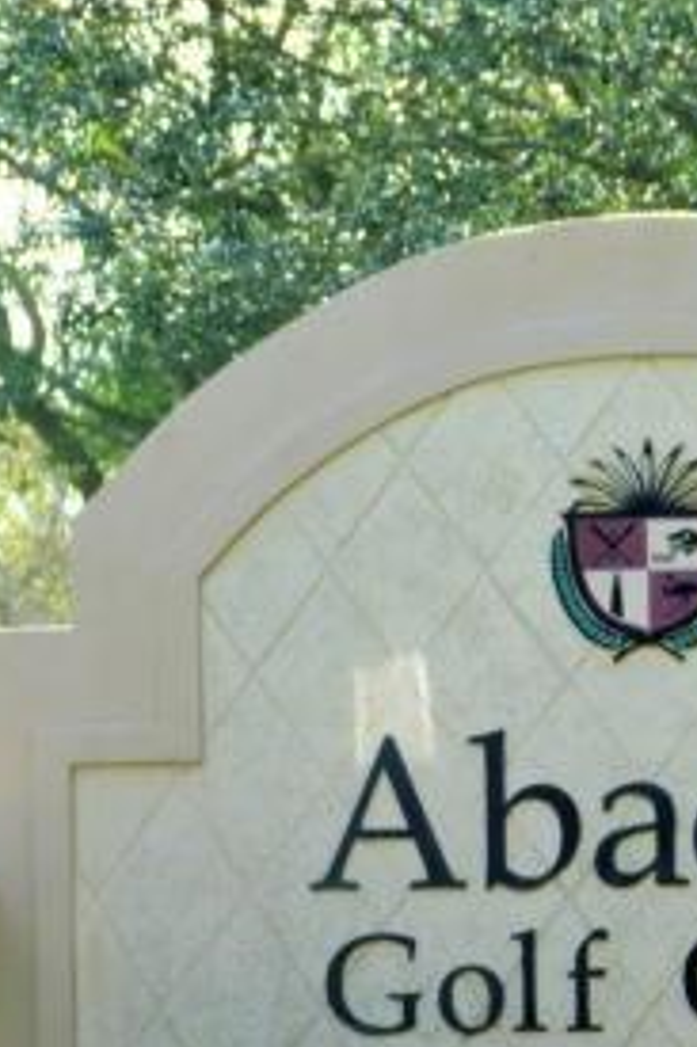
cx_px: 628
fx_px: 7531
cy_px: 879
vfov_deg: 7.9
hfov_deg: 5.3
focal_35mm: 259
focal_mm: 19.1
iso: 100
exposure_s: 1/125
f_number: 5.4
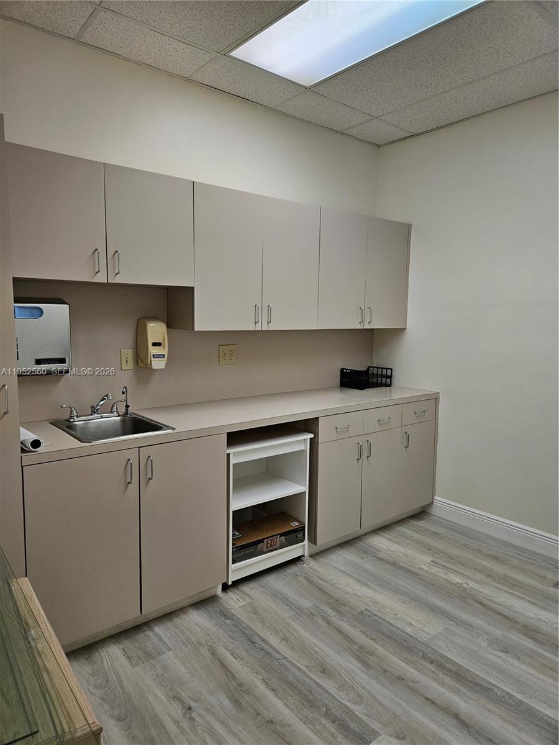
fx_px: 495
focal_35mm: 23
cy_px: 372
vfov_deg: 73.9
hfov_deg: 58.9
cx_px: 280
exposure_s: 1/120
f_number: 1.8
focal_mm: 5.4
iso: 80
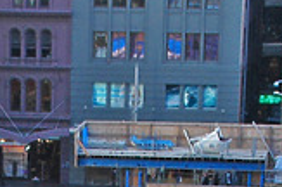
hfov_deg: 8.9
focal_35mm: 232
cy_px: 492
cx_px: 28
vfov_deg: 5.6
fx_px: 1814
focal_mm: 28
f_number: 6.3
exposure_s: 1/160
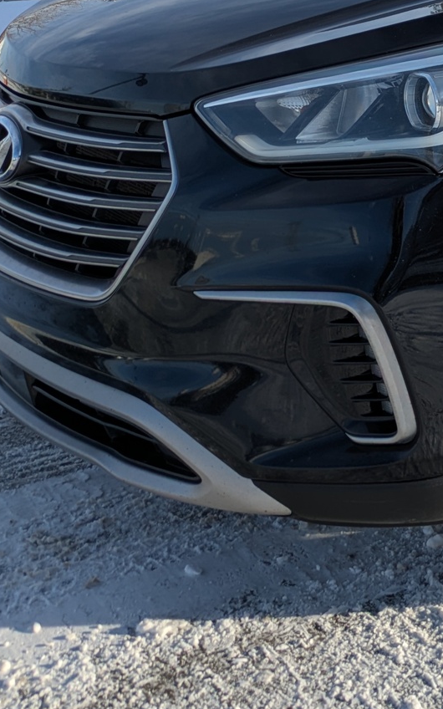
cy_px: 184
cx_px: 731
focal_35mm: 64
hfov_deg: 17.5
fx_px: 1236
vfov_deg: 31.5
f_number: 1.89
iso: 42
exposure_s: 1/1420
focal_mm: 5.43
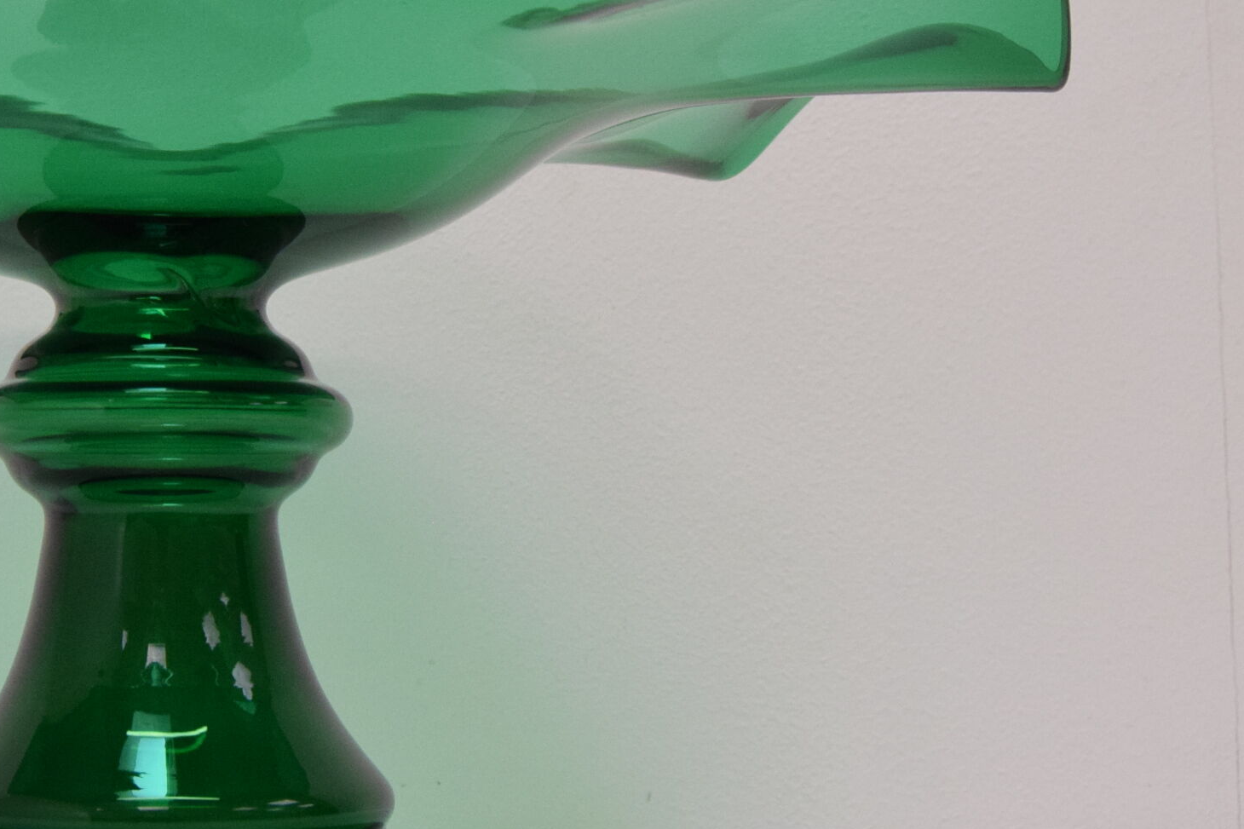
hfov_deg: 24.8
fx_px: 2764
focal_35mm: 80
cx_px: 188
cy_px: 286
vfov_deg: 17.0
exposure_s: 1/250
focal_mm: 26
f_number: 8
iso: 1600
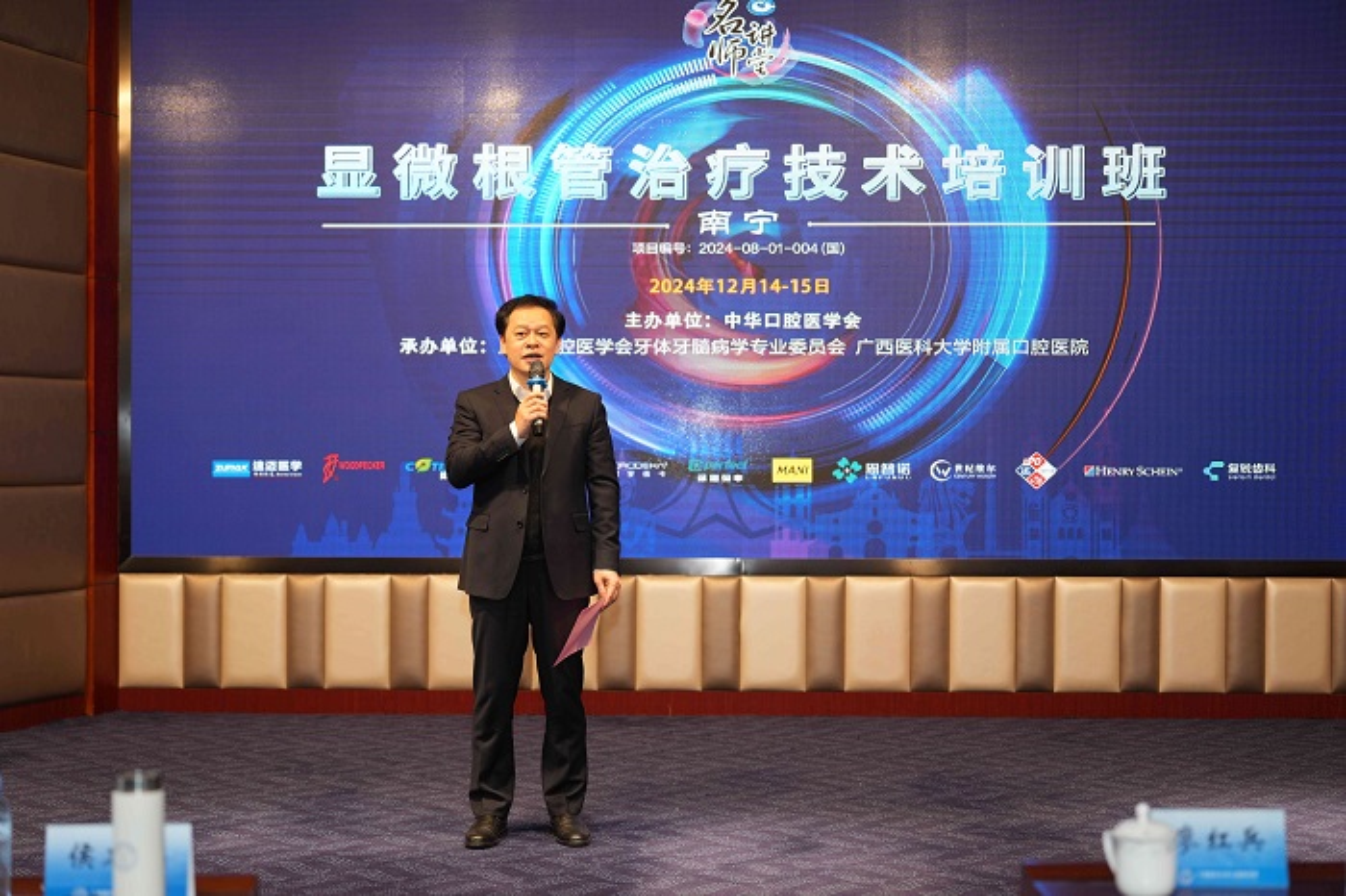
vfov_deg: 27.0
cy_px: 448
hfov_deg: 39.6
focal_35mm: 50
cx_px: 673
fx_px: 1868
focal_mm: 50
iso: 250
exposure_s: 1/100
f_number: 2.2
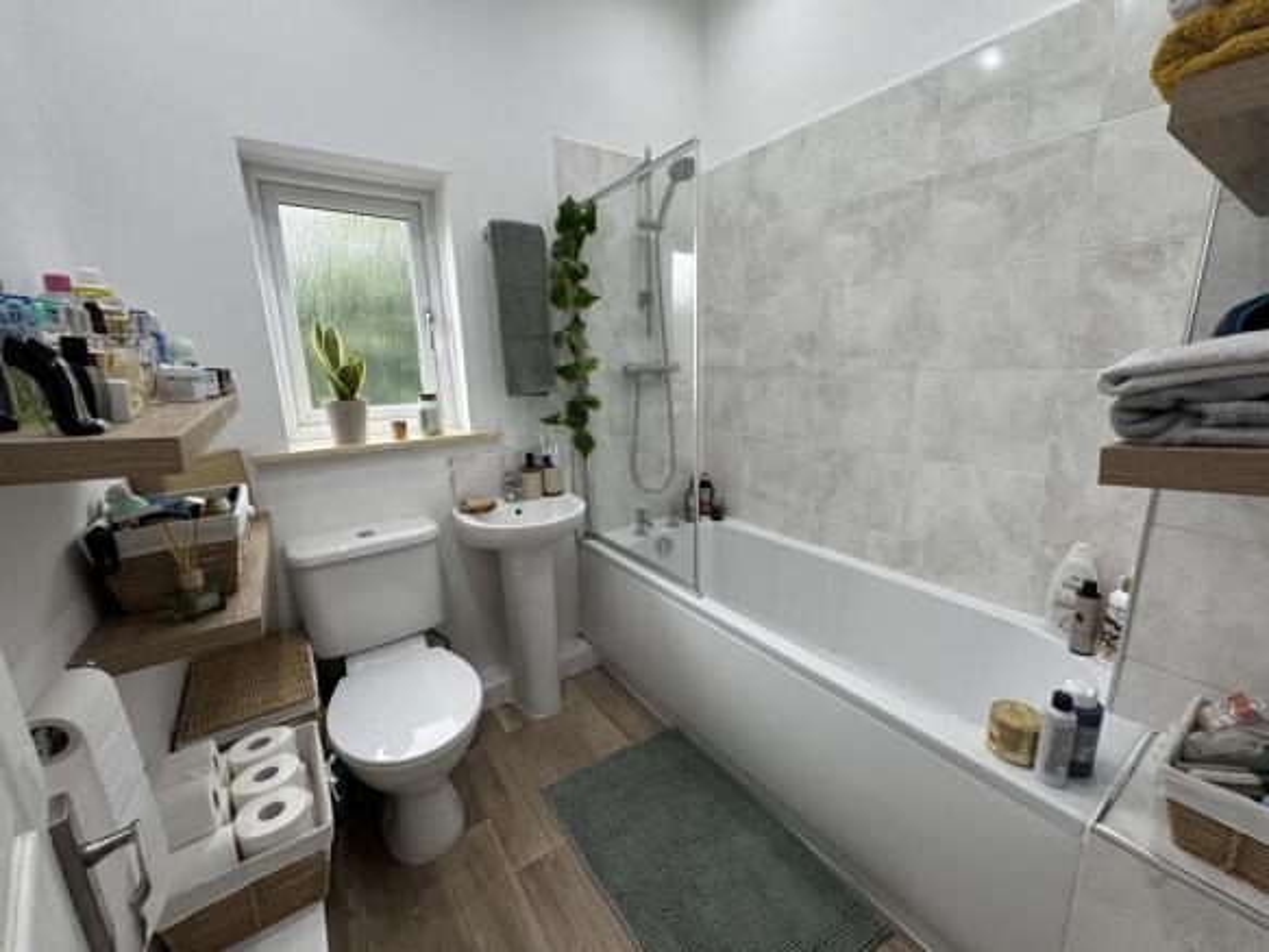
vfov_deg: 85.7
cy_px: 476
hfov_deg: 102.1
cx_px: 634
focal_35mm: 14
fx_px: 513
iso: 125
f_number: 2.2
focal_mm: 2.22
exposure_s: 1/99
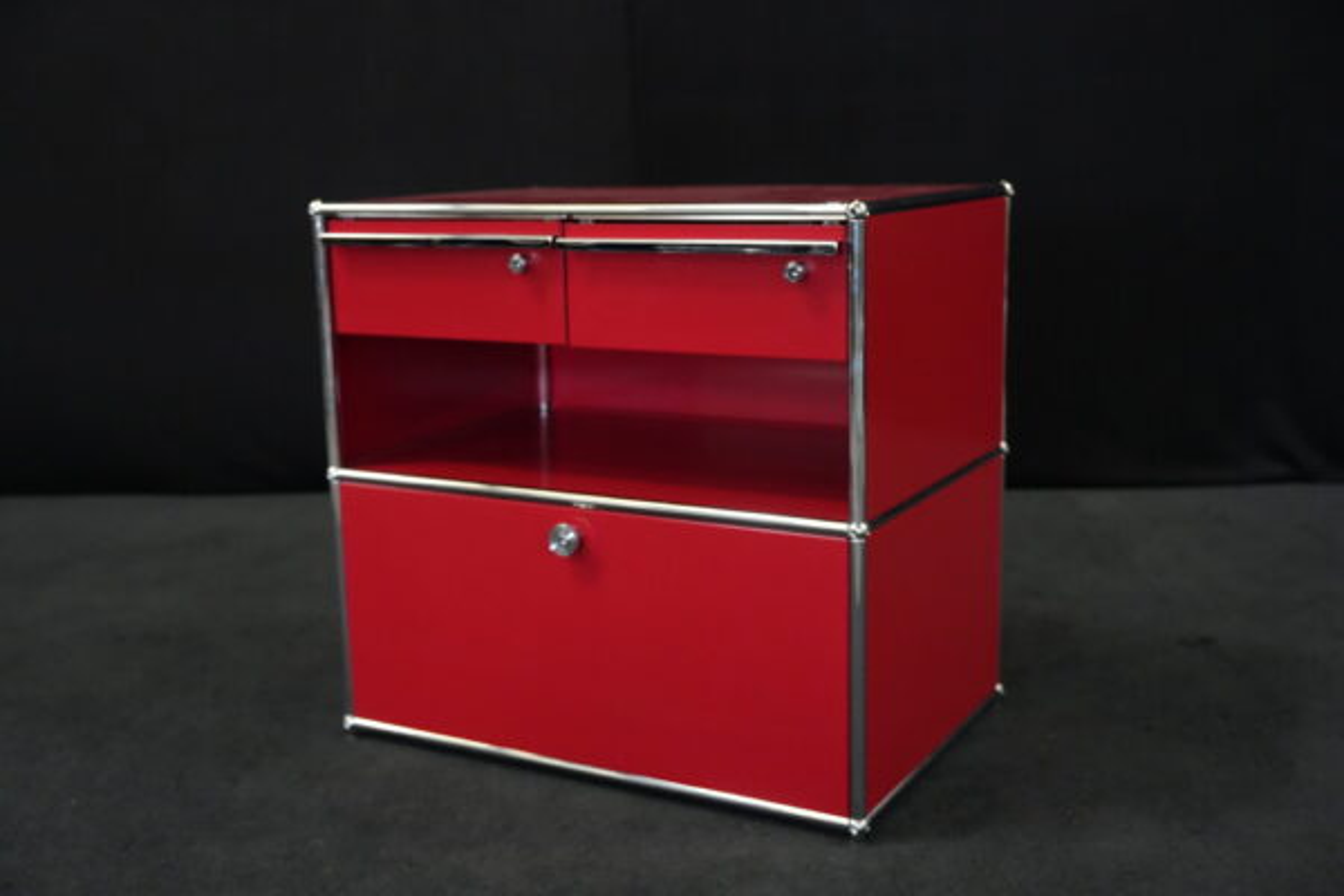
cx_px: 672
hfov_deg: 47.4
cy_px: 448
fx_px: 1531
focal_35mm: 41
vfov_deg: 32.6
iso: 6400
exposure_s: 1/160
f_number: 4
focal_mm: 41
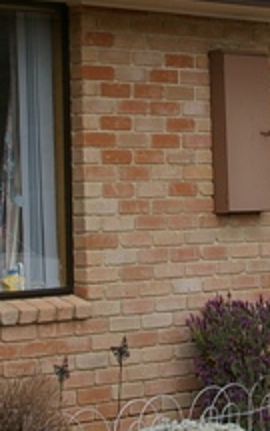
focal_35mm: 142
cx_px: 194
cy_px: 70
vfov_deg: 14.6
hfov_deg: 9.3
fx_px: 1665
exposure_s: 1/350
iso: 200
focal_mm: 25
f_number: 8
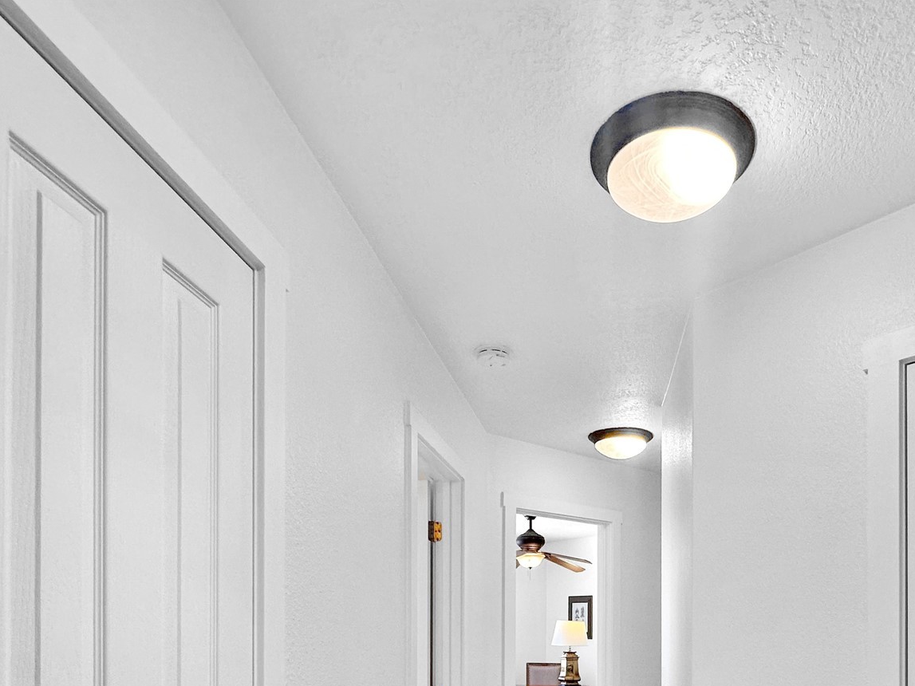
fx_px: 661
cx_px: 567
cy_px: 608
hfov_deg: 68.4
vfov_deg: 49.4
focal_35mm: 25
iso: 160
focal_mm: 2.22
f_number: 2.2
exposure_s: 1/120
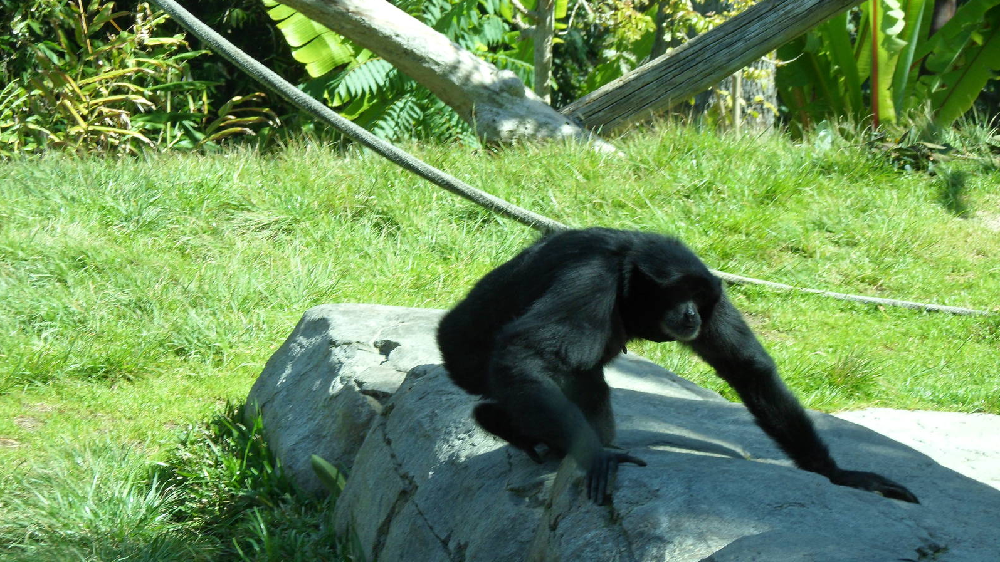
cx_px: 499
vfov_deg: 6.9
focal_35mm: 177
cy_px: 362
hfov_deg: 12.2
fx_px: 4693
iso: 80
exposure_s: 1/90
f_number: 5.5
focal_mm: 28.7
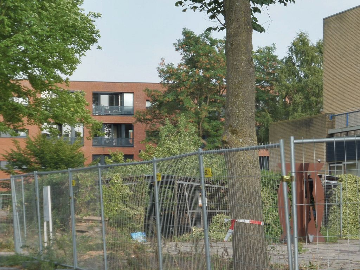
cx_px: 180
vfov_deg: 10.2
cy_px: 135
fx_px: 1508
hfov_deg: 13.6
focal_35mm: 145
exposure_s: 1/100
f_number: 6.3
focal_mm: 25.9
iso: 100
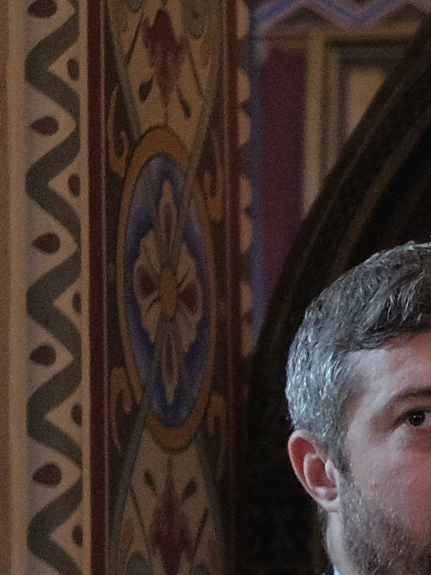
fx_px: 5596
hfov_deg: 4.1
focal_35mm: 337
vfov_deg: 5.8
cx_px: 1676
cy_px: 852
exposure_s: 1/160
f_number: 1.4
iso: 800
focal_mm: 35
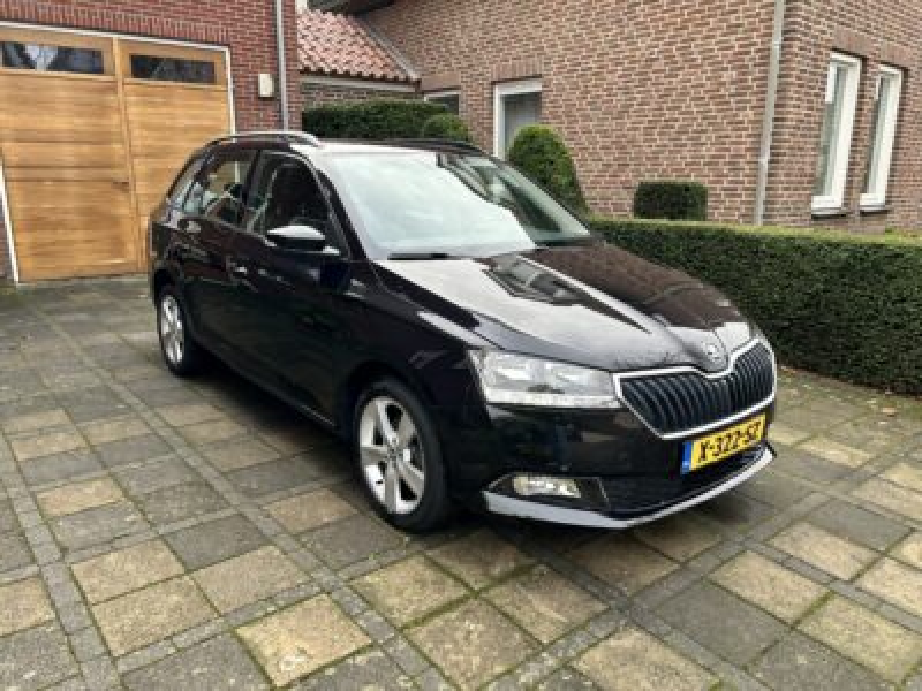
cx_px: 461
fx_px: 693
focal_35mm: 26
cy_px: 346
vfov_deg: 53.1
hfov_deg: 67.3
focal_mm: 5.7
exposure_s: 1/205
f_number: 1.5
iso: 40
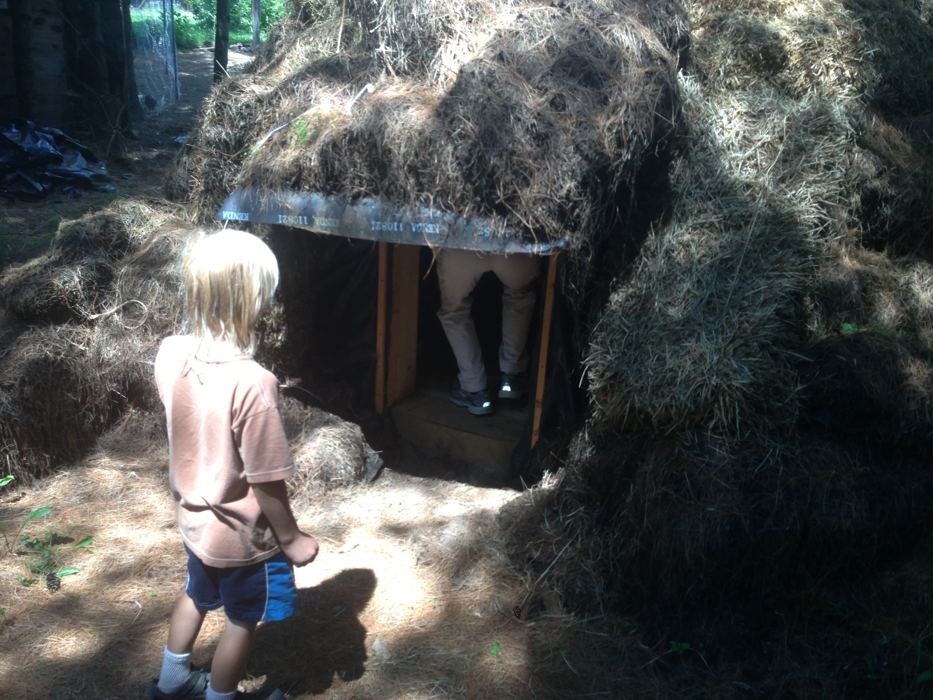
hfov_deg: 55.4
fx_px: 889
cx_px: 466
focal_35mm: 33
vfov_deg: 42.9
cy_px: 350
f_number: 2.4
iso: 64
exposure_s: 1/182
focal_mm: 4.13
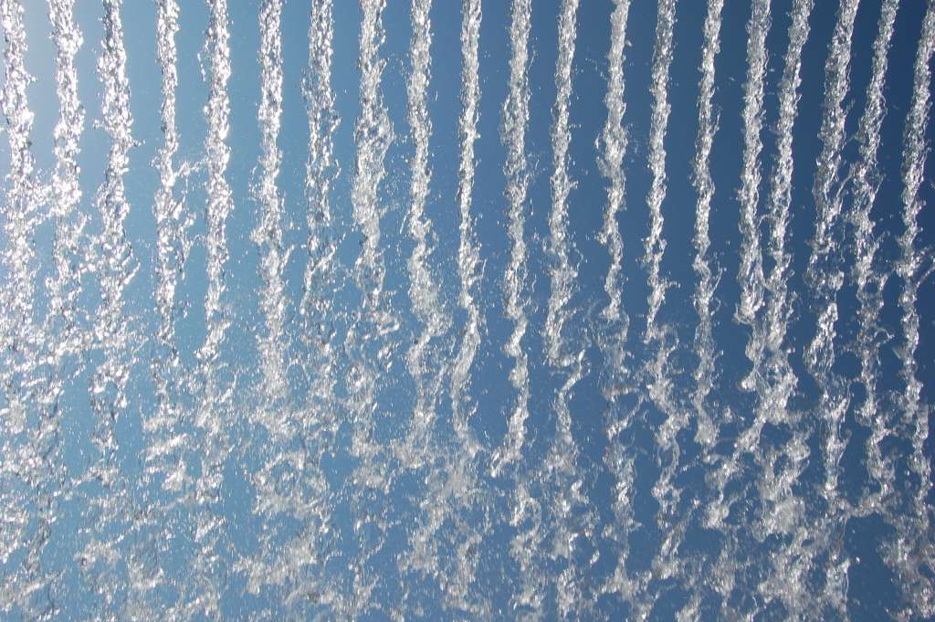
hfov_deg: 57.3
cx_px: 468
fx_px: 856
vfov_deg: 39.9
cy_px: 311
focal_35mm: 33
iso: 200
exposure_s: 1/640
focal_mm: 22
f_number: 11
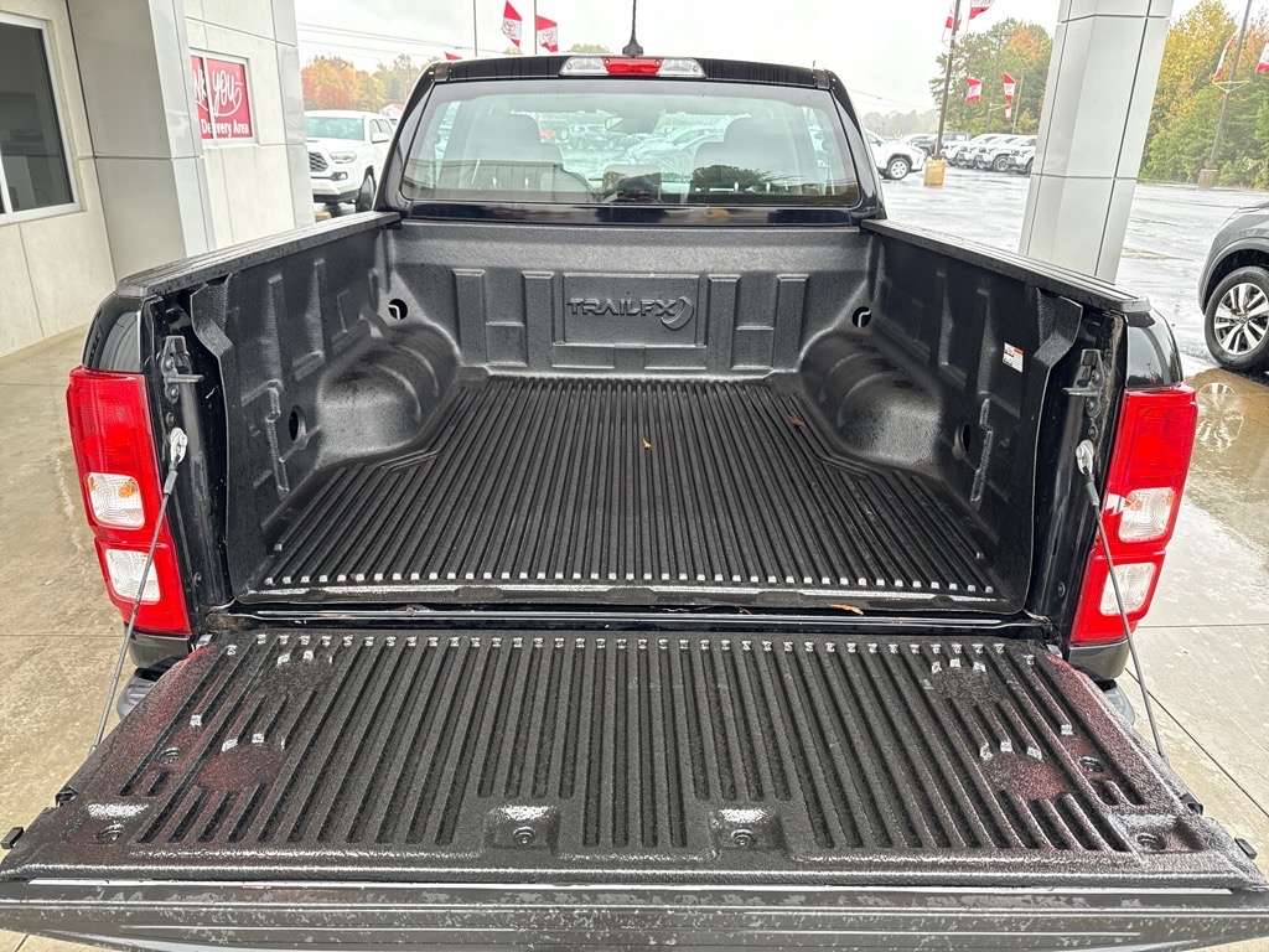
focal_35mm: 24
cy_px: 476
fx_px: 880
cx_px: 634
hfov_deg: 71.6
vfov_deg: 56.8
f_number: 1.78
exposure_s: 1/160
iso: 200
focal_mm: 6.76
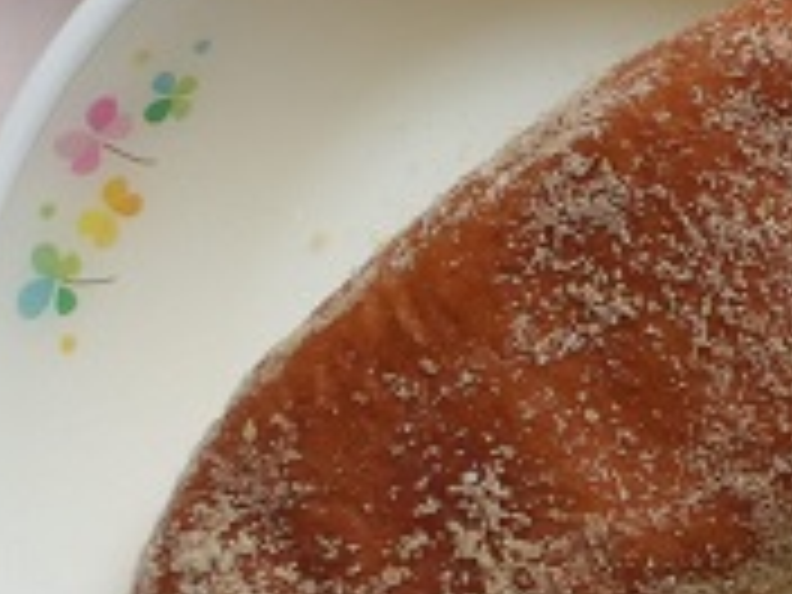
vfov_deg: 14.8
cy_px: 4
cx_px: 1152
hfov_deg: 18.1
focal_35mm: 98
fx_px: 2242
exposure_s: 1/115
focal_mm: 4.9
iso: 100
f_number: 3
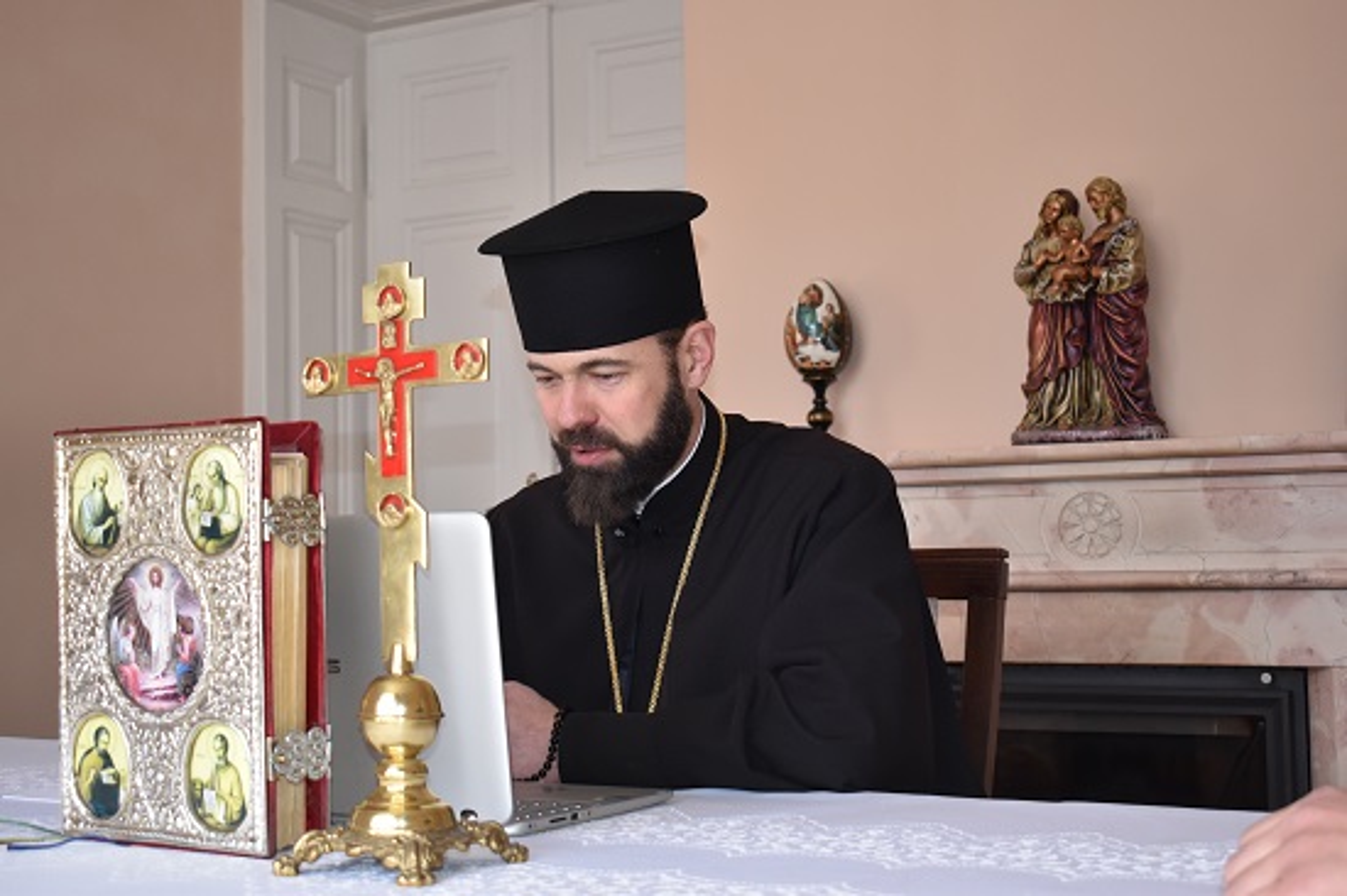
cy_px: 448
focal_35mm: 51
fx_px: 1907
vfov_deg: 26.5
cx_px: 674
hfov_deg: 38.9
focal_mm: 34
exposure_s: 1/160
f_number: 4.5
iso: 800
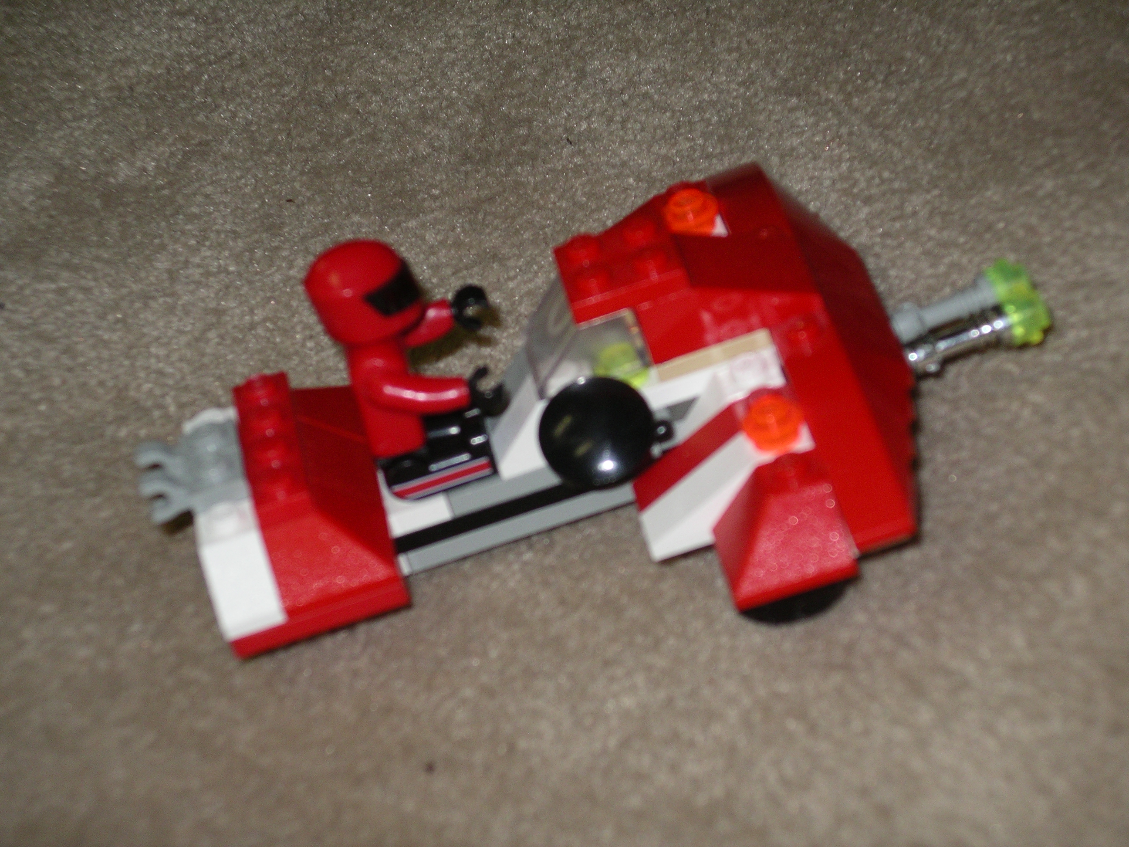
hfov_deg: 14.7
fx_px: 4370
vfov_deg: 11.1
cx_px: 564
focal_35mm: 134
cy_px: 424
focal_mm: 27.8
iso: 200
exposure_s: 1/80
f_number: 4.2
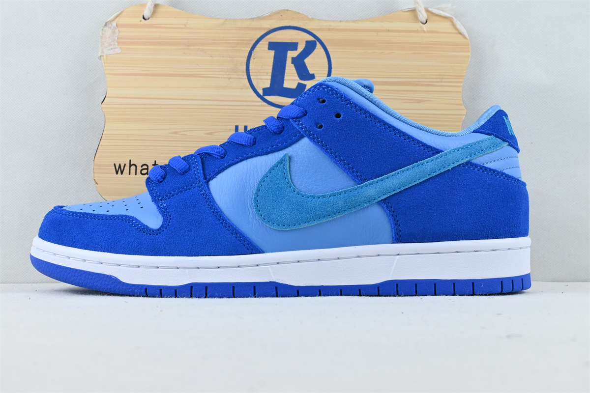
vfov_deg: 28.5
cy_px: 196
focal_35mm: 47
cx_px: 295
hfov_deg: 41.7
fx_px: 774
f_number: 10
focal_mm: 31.5
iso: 1000
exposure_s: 1/125
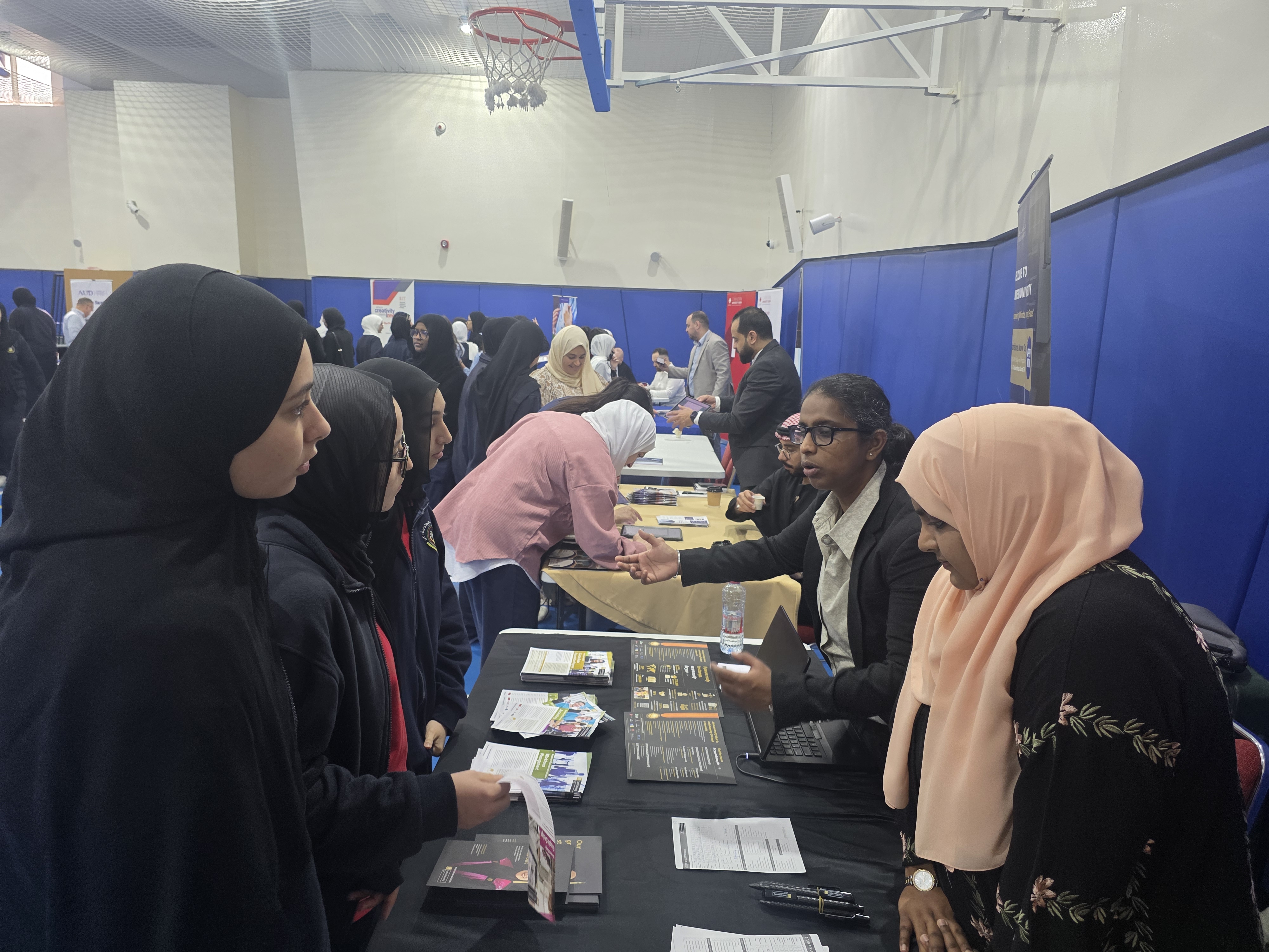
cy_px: 476
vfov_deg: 58.9
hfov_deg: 73.9
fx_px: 843
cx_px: 634
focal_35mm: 23
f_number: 1.7
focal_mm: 6.3
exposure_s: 1/100
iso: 320
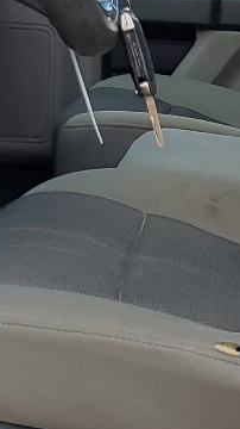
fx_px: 1428
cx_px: 238
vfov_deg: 17.0
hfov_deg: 9.5
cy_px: 151
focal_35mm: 126
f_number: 1.5
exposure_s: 1/556
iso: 50
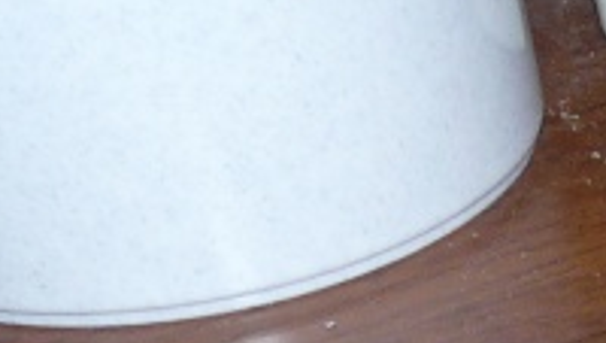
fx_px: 2509
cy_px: 1084
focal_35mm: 156
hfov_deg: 11.7
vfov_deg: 6.9
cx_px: 1357
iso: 100
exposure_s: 1/30
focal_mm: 4.6
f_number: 4
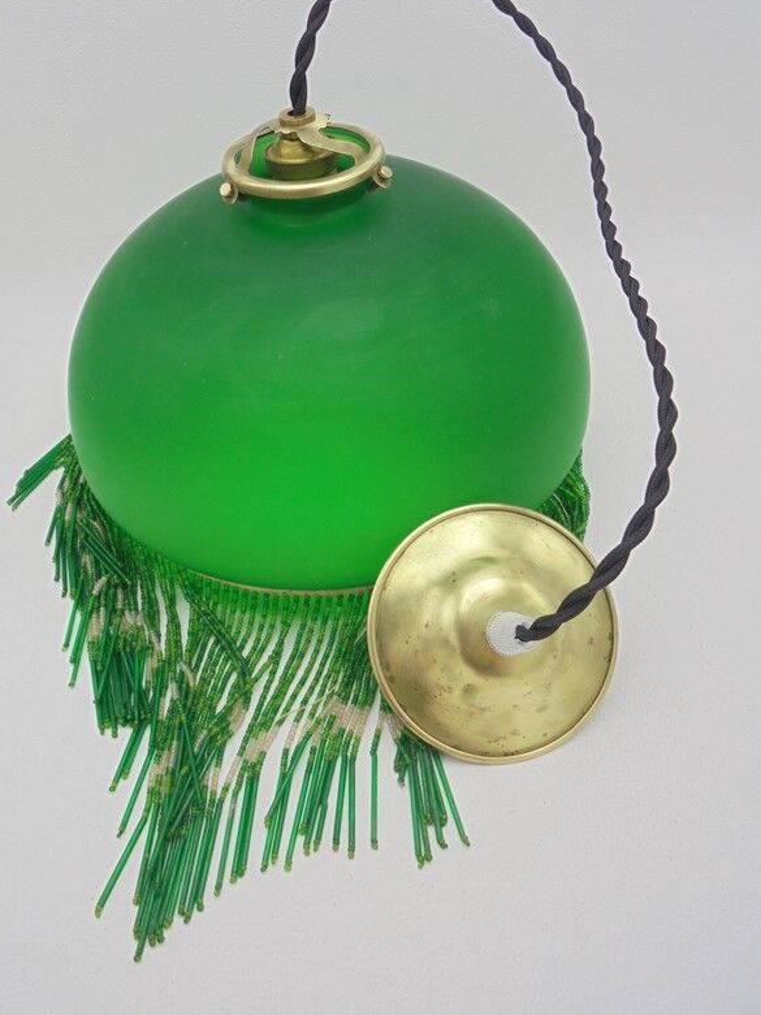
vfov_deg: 59.8
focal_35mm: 30
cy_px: 446
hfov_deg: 46.7
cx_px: 336
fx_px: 879
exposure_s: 1/30
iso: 100
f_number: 3.5
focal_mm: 4.6
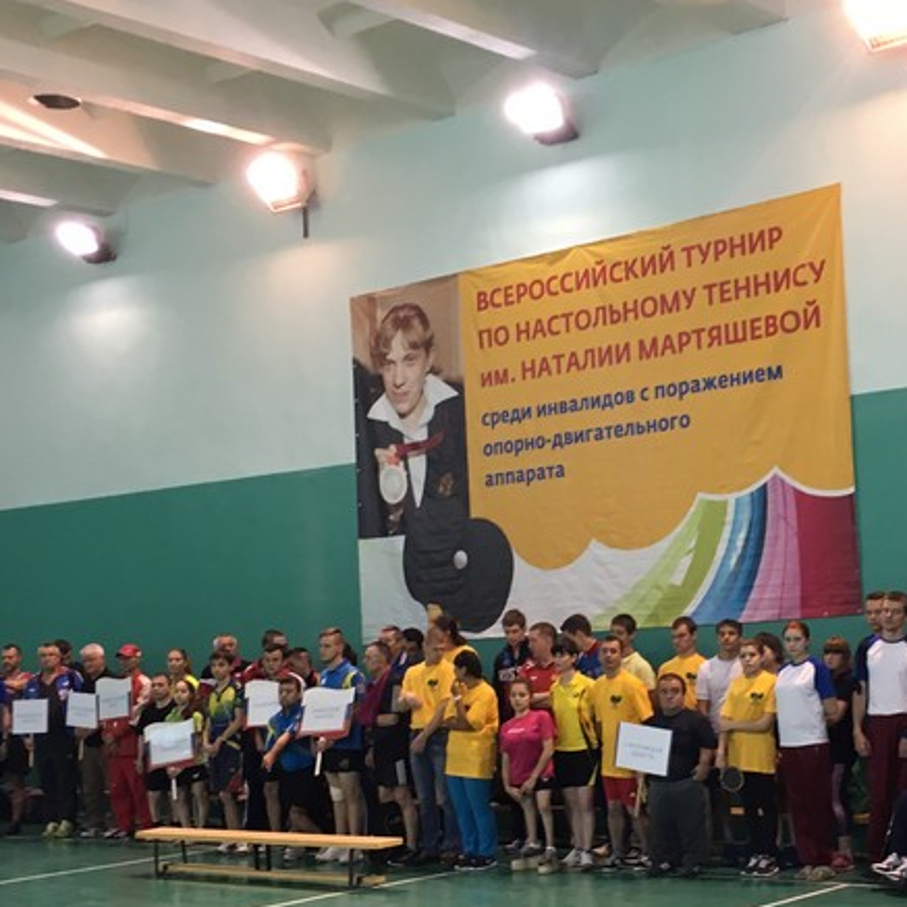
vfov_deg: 28.5
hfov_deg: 28.3
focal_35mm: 60
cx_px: 648
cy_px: 581
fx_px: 1779
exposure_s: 1/33
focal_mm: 4.15
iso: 80
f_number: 2.2
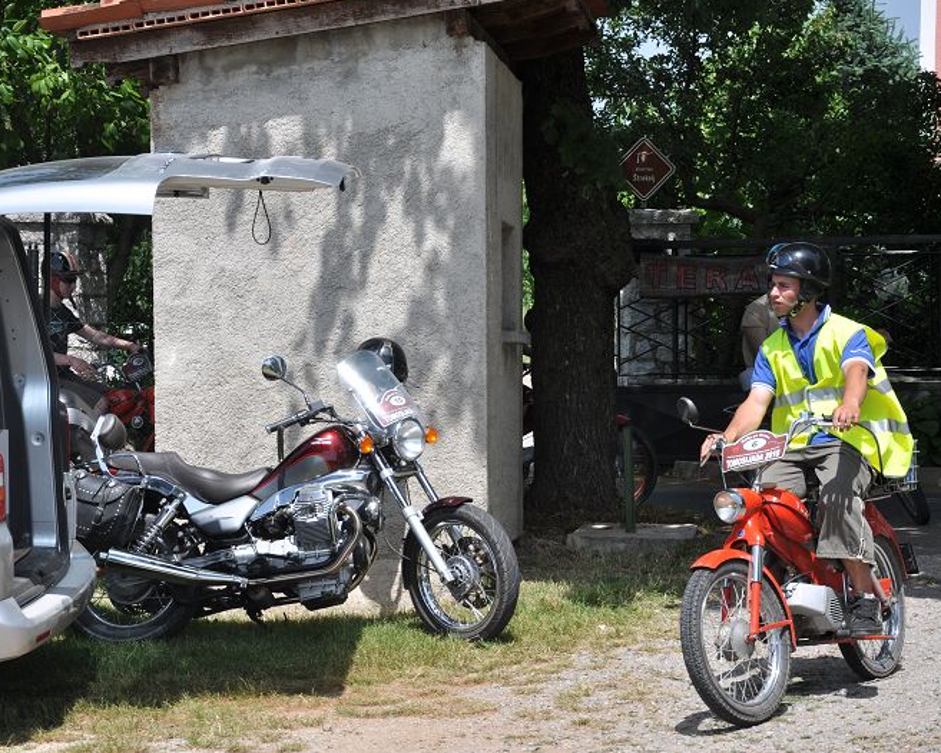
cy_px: 374
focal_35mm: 113
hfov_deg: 17.0
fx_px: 3148
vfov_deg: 13.6
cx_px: 547
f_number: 7.1
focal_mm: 66
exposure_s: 1/800
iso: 200
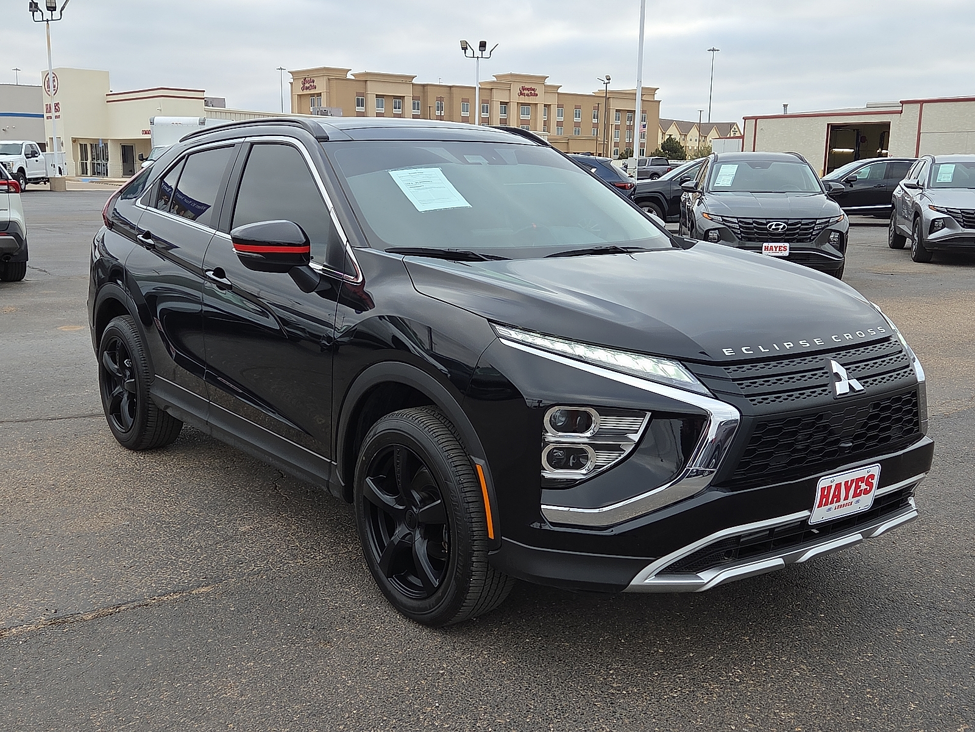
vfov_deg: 38.7
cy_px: 366
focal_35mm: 37
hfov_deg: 50.1
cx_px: 488
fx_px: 1042
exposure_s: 1/714
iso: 76
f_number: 1.8
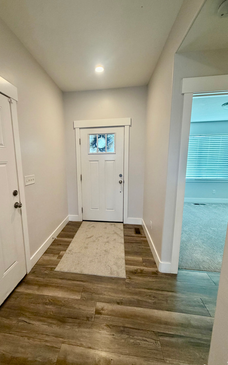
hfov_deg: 74.3
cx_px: 96
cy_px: 183
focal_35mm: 15
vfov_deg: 101.5
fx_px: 149
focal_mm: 2.22
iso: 200
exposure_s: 1/60
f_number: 2.2
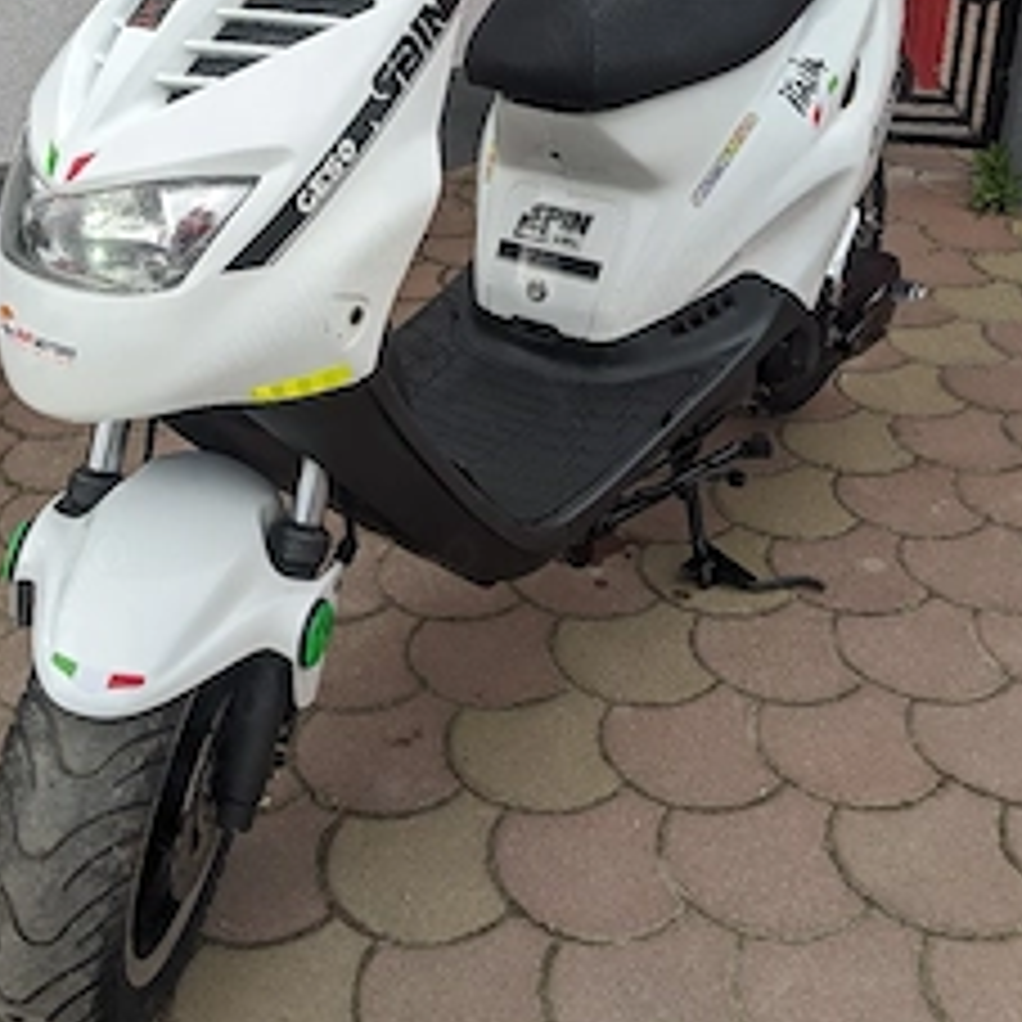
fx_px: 1403
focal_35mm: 42
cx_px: 423
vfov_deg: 39.6
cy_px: 342
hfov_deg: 39.9
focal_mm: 4.38
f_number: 1.73
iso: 60
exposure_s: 1/1000
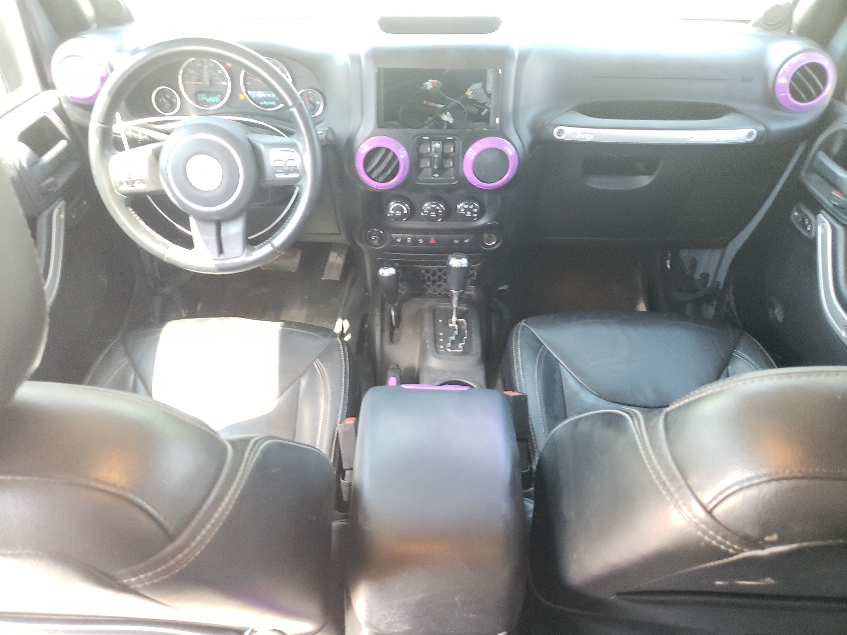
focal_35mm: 26
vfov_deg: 53.1
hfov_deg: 67.3
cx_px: 424
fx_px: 636
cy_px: 318
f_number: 1.5
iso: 359
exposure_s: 1/60.2
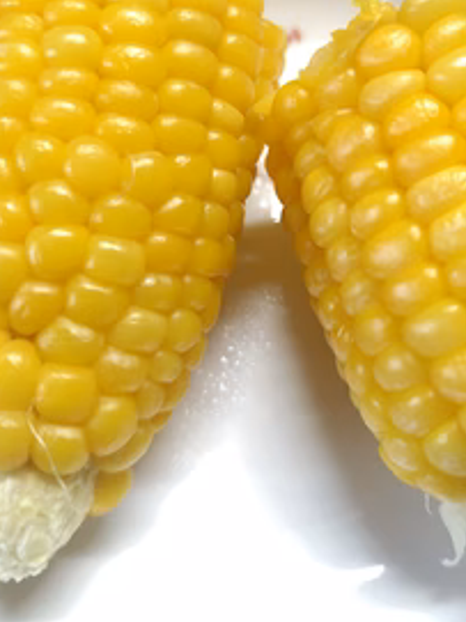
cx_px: 259
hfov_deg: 41.7
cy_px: 213
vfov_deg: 53.1
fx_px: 611
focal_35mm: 34
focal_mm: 5.6
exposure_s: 1/50
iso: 469
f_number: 1.9
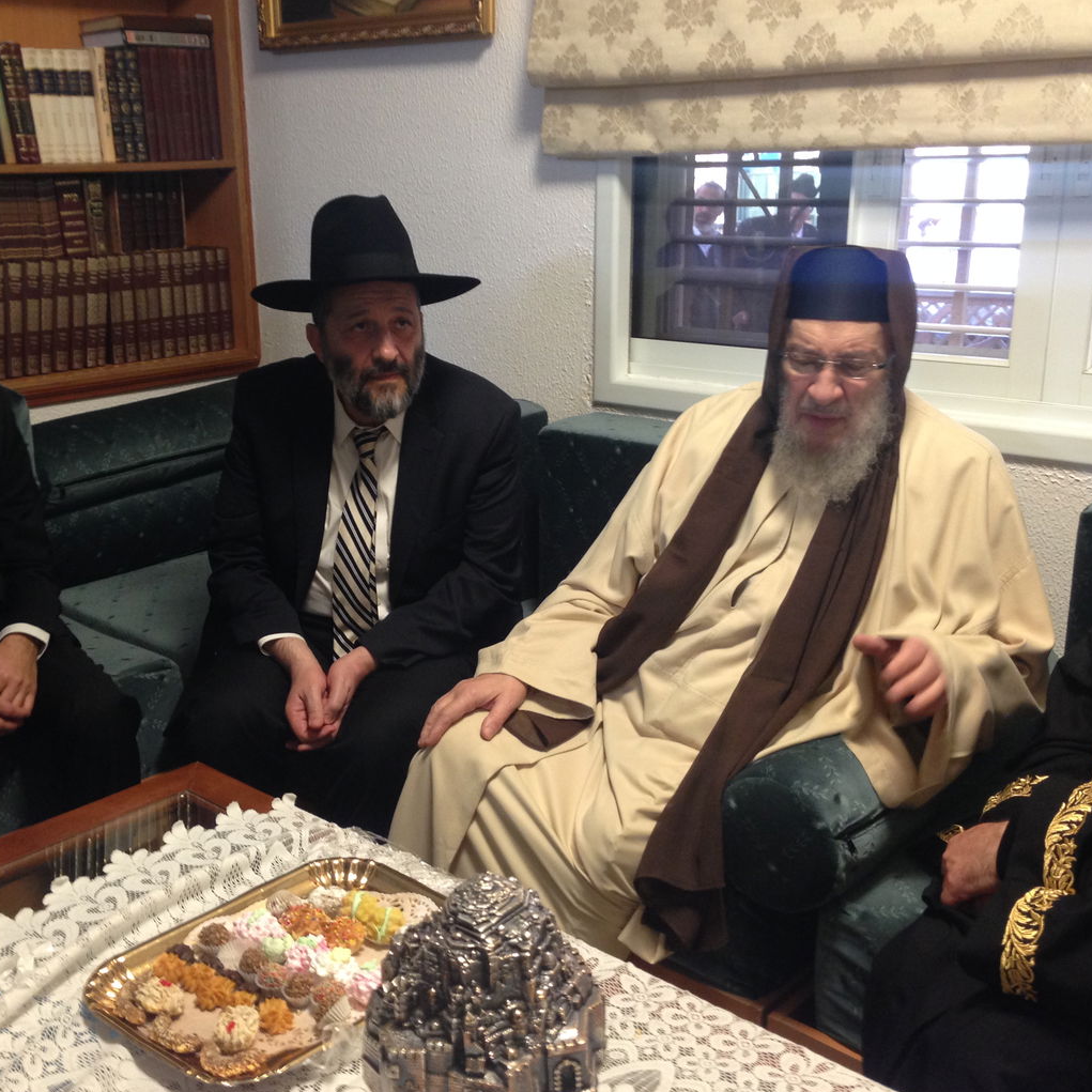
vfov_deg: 41.9
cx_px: 466
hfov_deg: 41.8
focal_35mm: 40
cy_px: 552
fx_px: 1428
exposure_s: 1/20
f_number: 2.4
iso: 160
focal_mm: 4.12
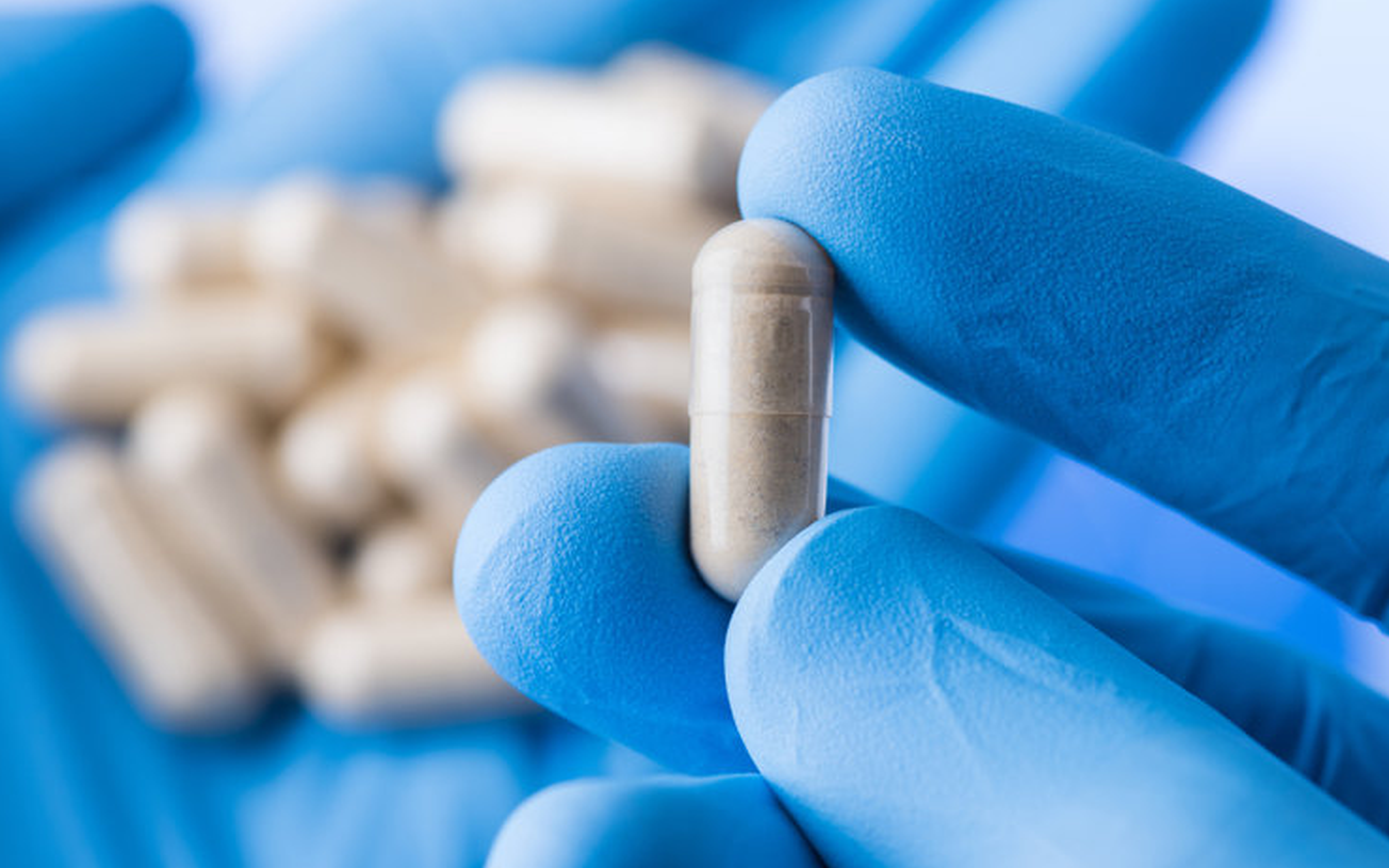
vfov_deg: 10.7
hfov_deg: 17.0
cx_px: 732
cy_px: 423
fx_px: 4657
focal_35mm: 123
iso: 200
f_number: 9
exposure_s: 1/160
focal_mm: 105
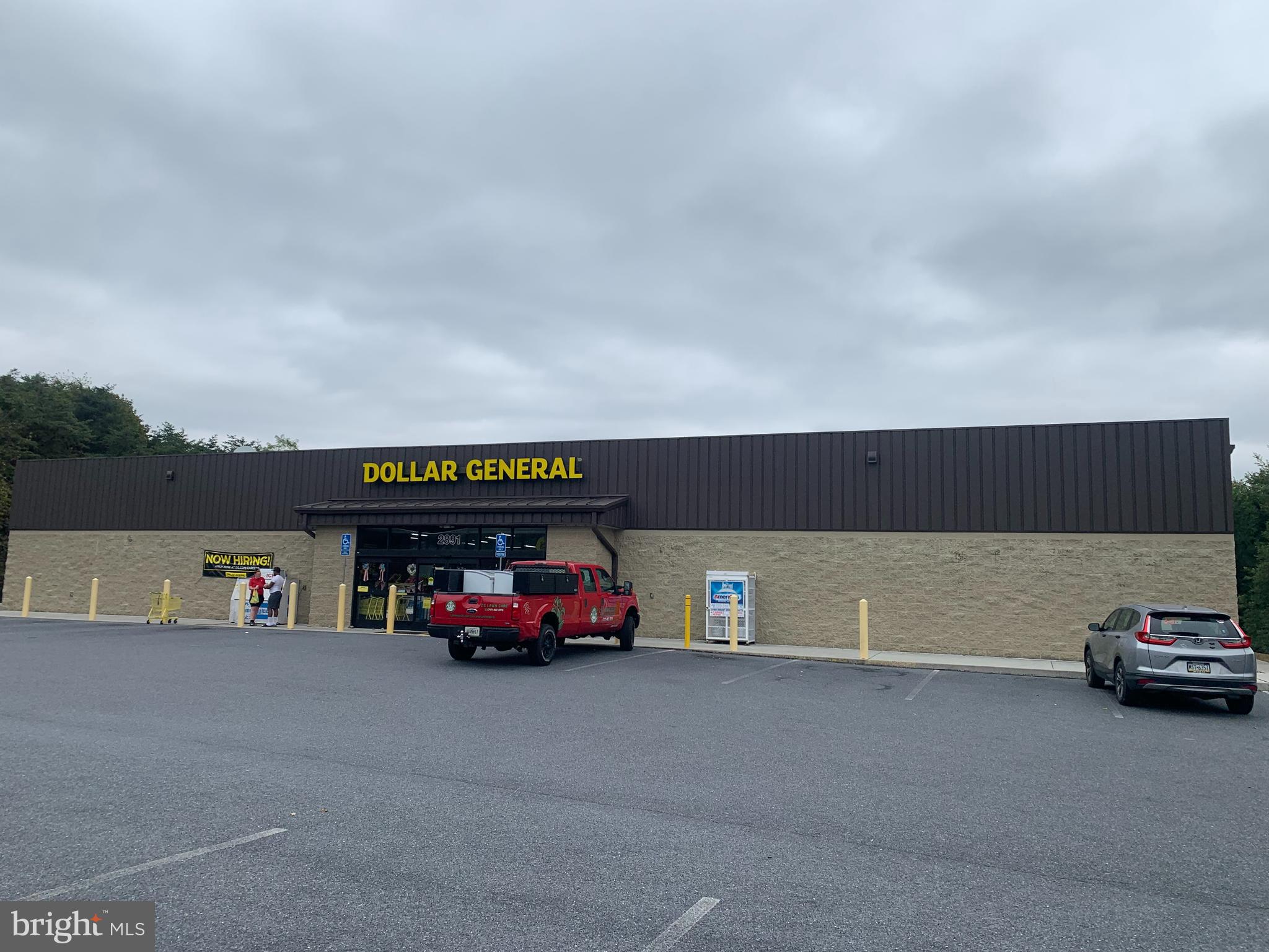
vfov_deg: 53.1
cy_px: 476
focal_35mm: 26
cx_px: 634
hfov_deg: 67.3
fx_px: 953
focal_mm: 4.25
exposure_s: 1/1812
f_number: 1.8
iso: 25
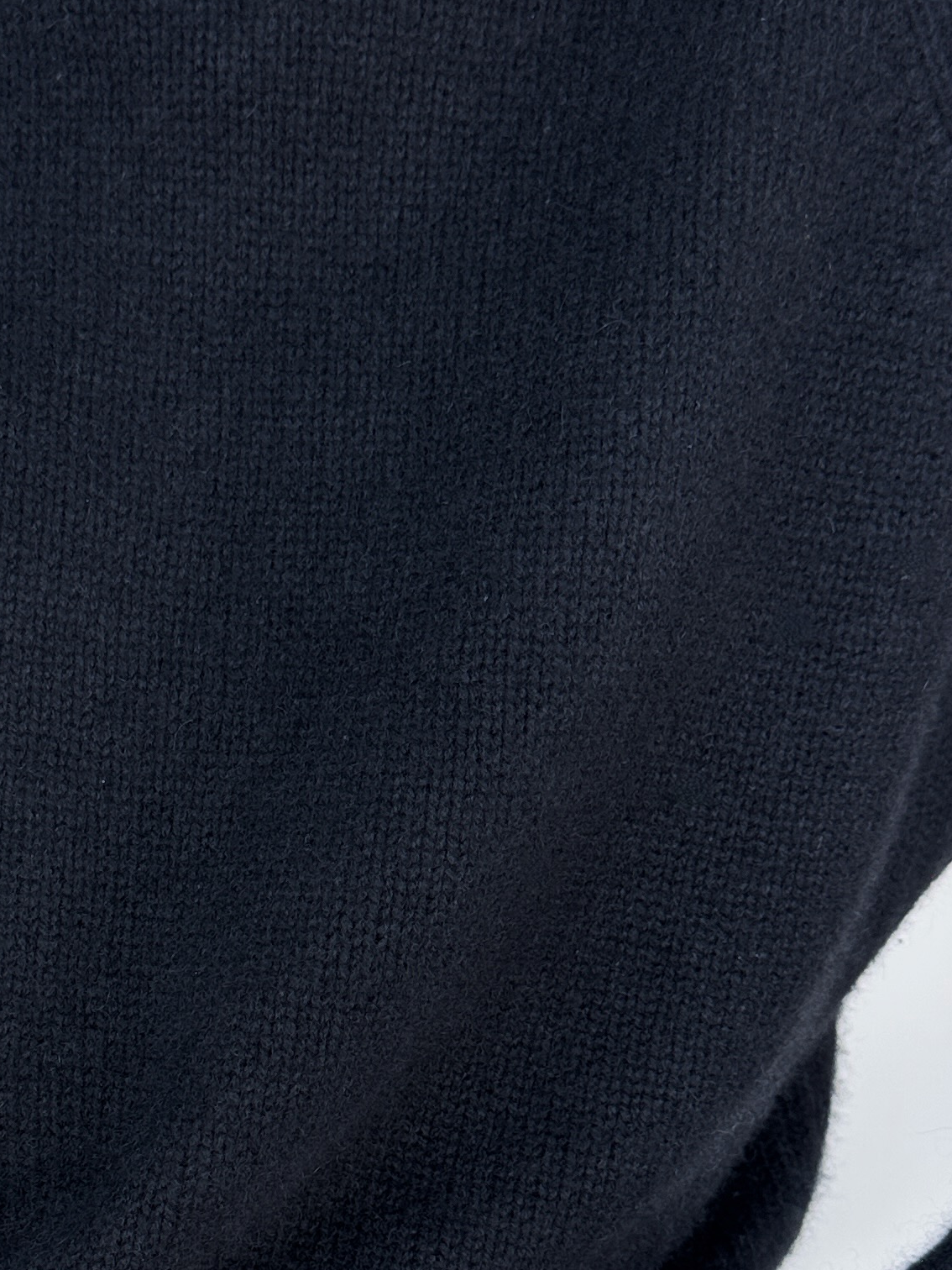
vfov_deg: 30.1
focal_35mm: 64
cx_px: 198
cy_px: 844
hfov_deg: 22.6
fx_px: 2347
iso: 50
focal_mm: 6.86
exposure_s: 1/100
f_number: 1.78
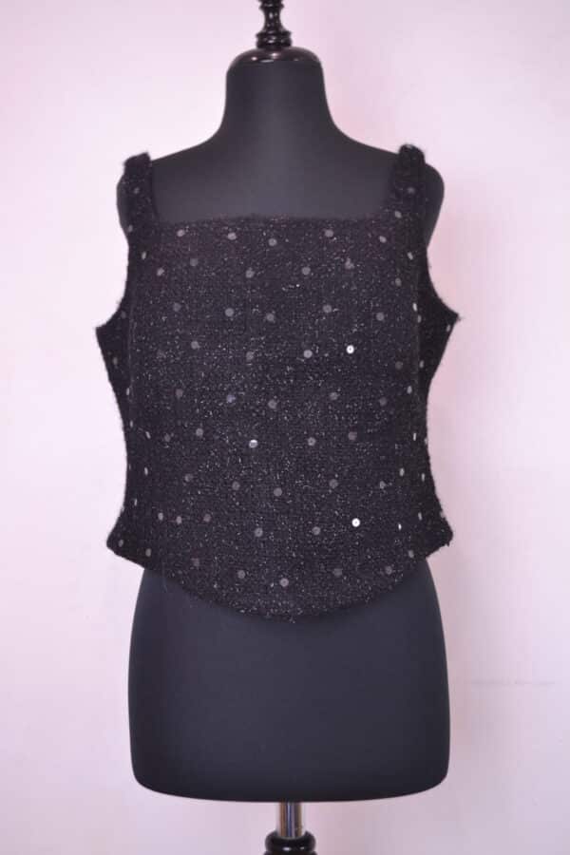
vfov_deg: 49.6
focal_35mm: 39
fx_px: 926
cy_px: 428
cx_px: 285
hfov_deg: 34.2
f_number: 4.2
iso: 200
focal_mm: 26
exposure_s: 1/15
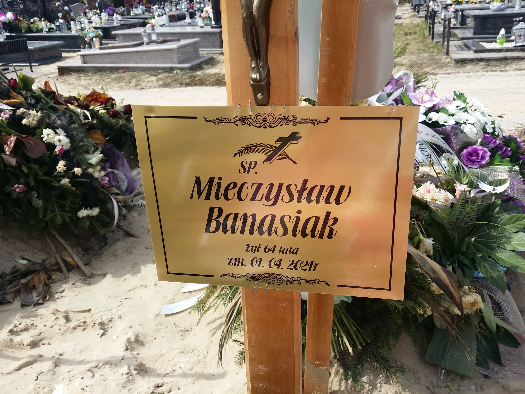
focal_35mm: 31
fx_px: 470
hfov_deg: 58.4
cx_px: 262
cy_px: 197
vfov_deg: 45.4
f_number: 2.2
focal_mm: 4.13
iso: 50
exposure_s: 1/940
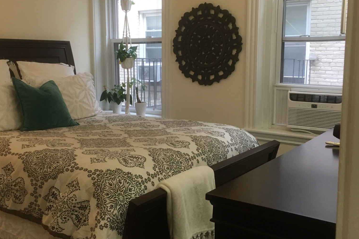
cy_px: 112
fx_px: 409
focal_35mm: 41
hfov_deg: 47.4
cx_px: 181
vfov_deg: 32.6
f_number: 2.2
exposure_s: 1/30
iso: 125
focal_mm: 4.15
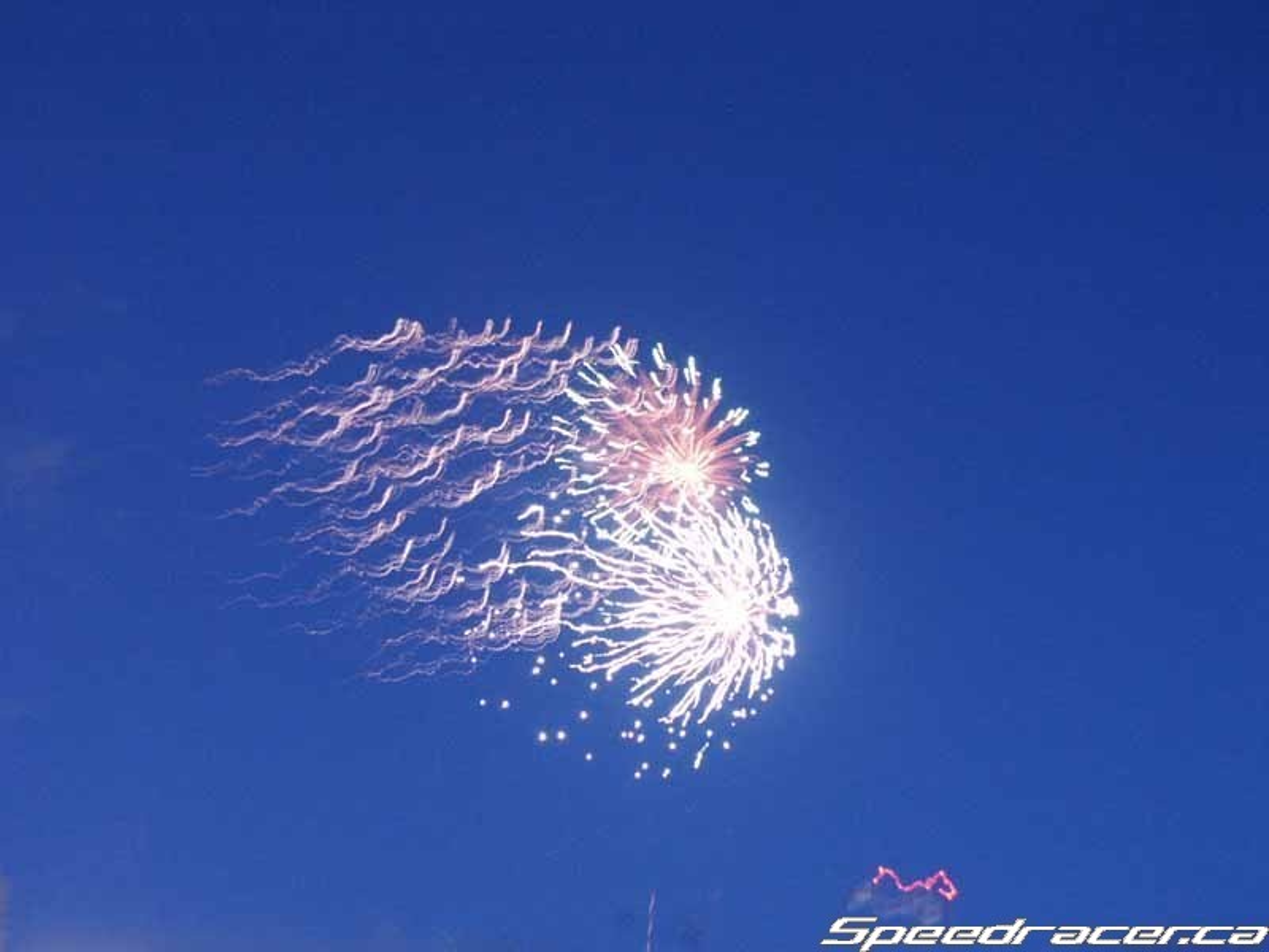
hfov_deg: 30.7
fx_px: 2310
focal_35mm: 63
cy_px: 476
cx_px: 634
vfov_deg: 23.3
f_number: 3.5
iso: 250
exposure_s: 4
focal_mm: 15.63
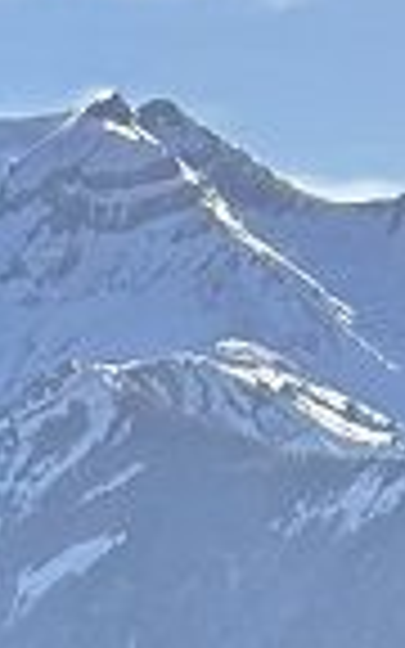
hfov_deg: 4.1
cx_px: -1458
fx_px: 5086
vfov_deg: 7.0
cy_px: 1393
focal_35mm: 288
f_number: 1.5
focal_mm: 5.7
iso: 50
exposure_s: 1/3165
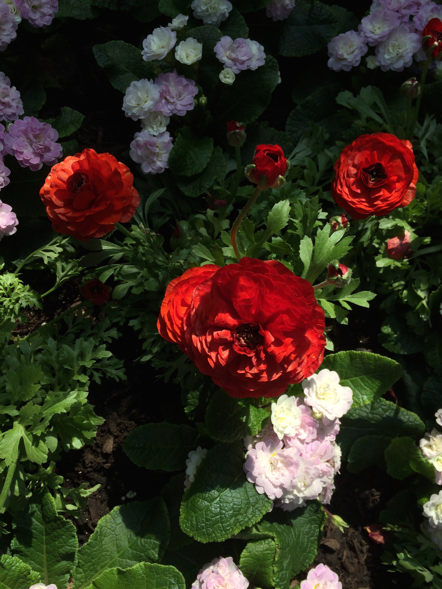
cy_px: 294
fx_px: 494
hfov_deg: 48.2
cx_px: 221
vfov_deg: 61.7
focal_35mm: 29
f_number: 2.2
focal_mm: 4.15
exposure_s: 1/1866
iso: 32
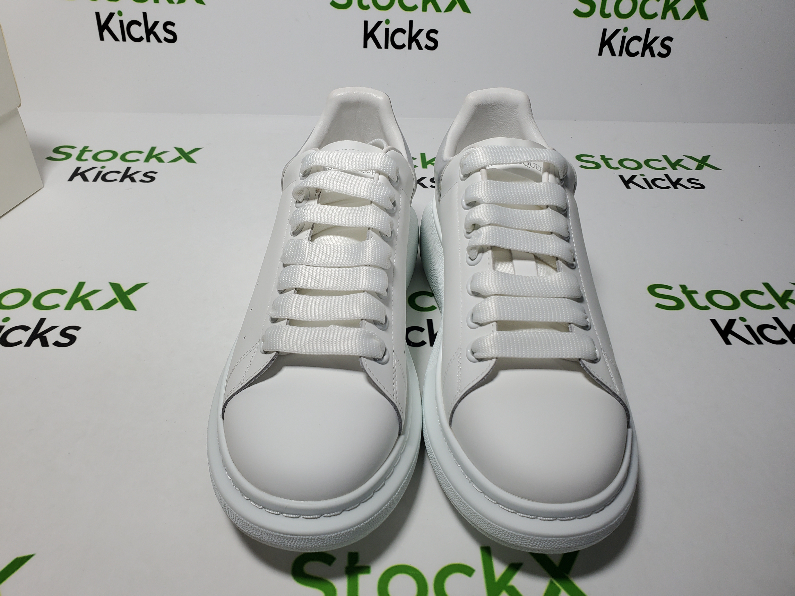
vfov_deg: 51.4
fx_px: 620
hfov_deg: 65.3
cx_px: 411
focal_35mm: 27
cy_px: 299
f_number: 2.4
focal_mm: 4.3
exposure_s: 1/378
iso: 50
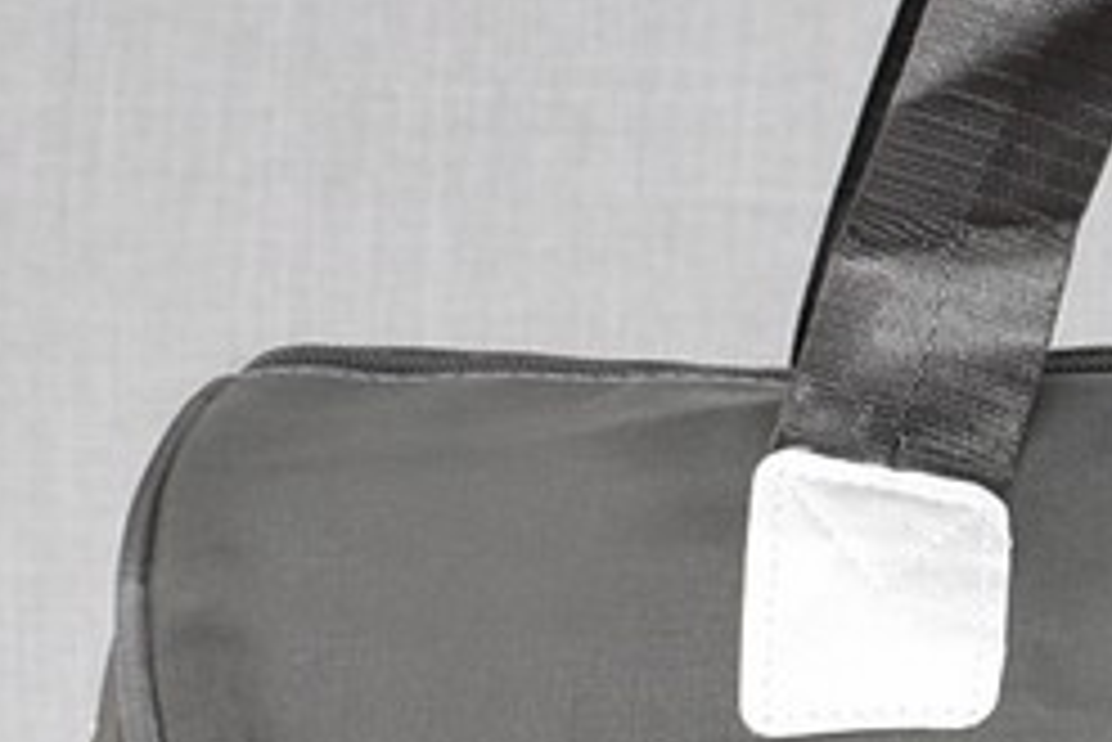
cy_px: 827
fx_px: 8394
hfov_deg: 7.5
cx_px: 1405
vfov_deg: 5.1
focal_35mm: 272
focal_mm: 35
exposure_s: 1/60
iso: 100
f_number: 5.6
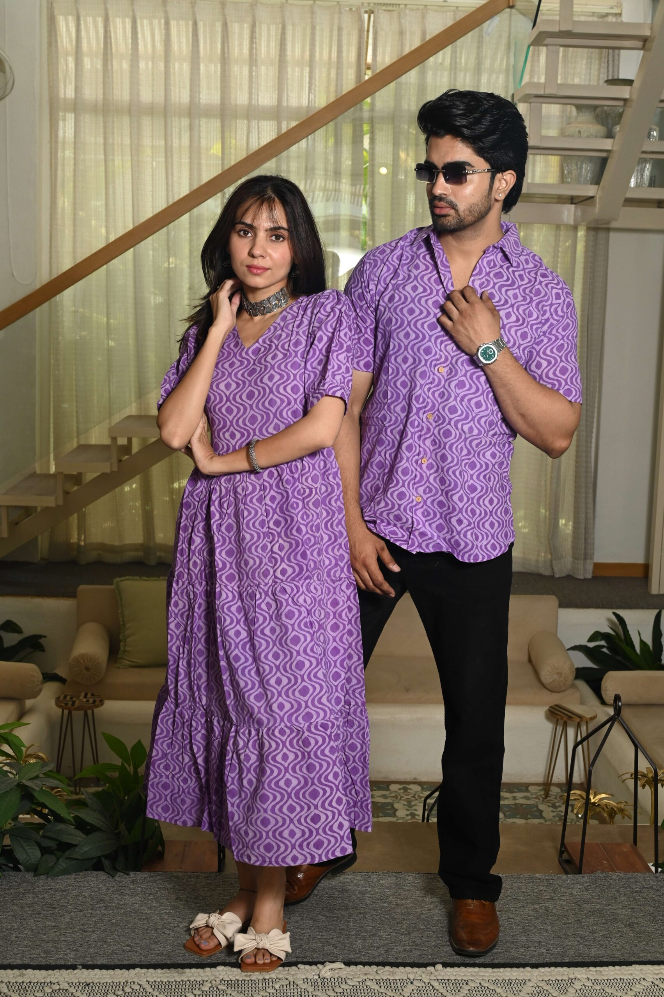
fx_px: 1247
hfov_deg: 29.8
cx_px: 332
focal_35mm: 45
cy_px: 498
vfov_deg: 43.6
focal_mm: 45
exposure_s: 1/160
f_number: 8
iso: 640
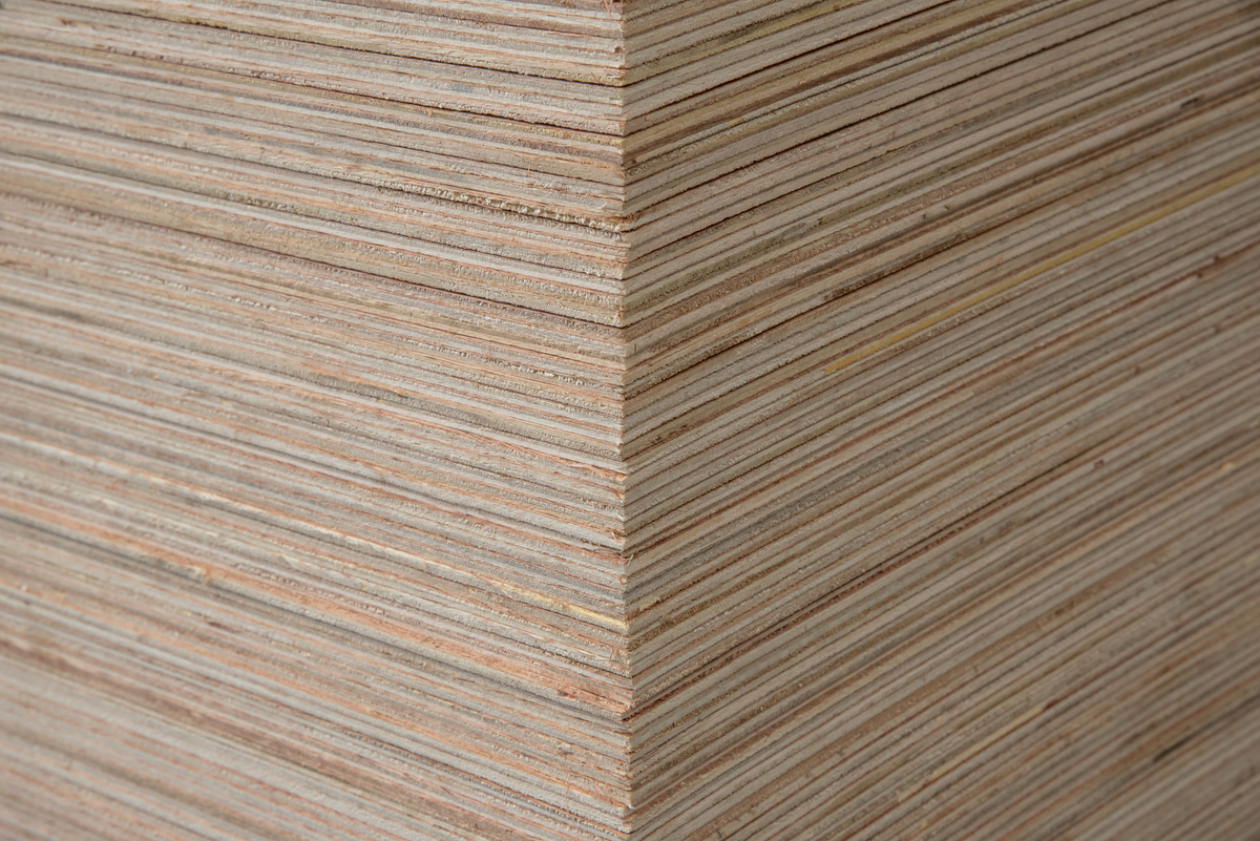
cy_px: 420
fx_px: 3501
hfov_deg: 20.4
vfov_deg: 13.7
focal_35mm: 100
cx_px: 630
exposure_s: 1/20
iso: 2000
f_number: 11
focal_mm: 100
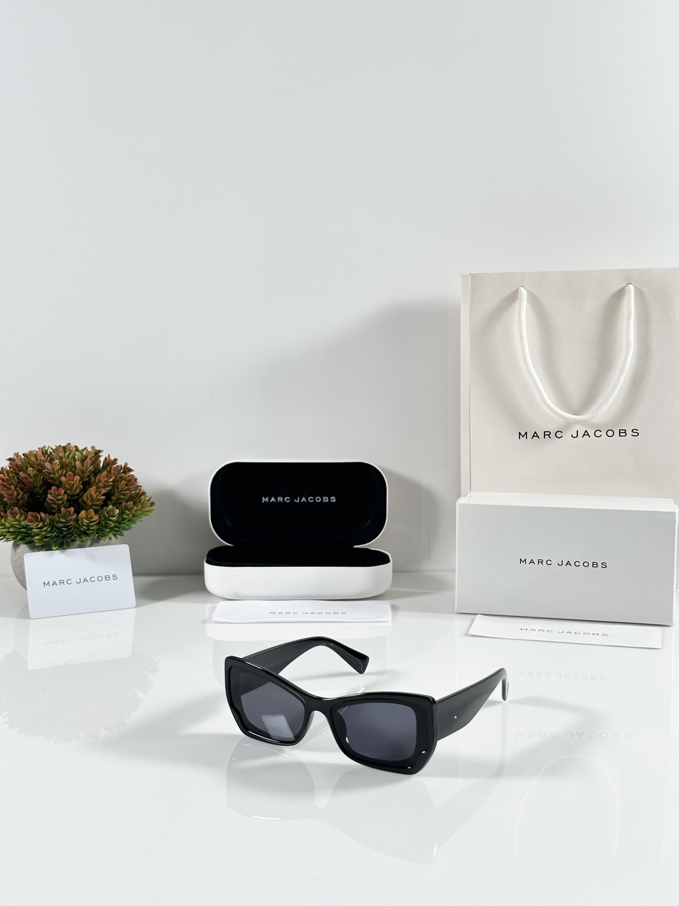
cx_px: 340
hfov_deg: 30.3
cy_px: 453
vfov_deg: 39.7
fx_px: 1255
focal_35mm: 48
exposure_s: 1/50
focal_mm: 6.86
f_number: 1.78
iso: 50
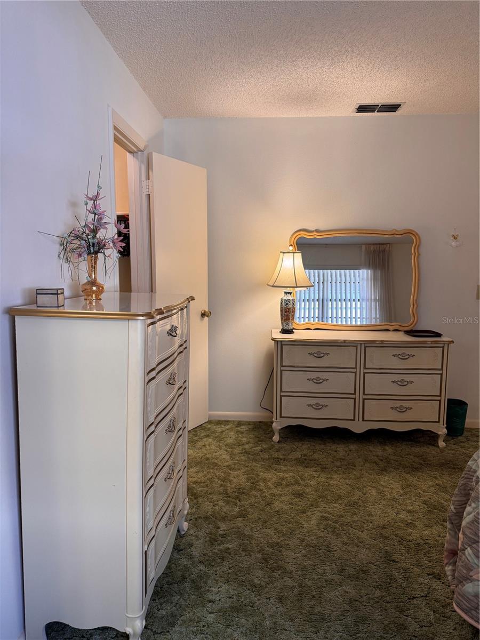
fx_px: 444
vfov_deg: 71.6
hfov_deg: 56.8
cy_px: 320
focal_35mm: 24
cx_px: 240
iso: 200
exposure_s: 1/60
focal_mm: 6.76
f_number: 1.78
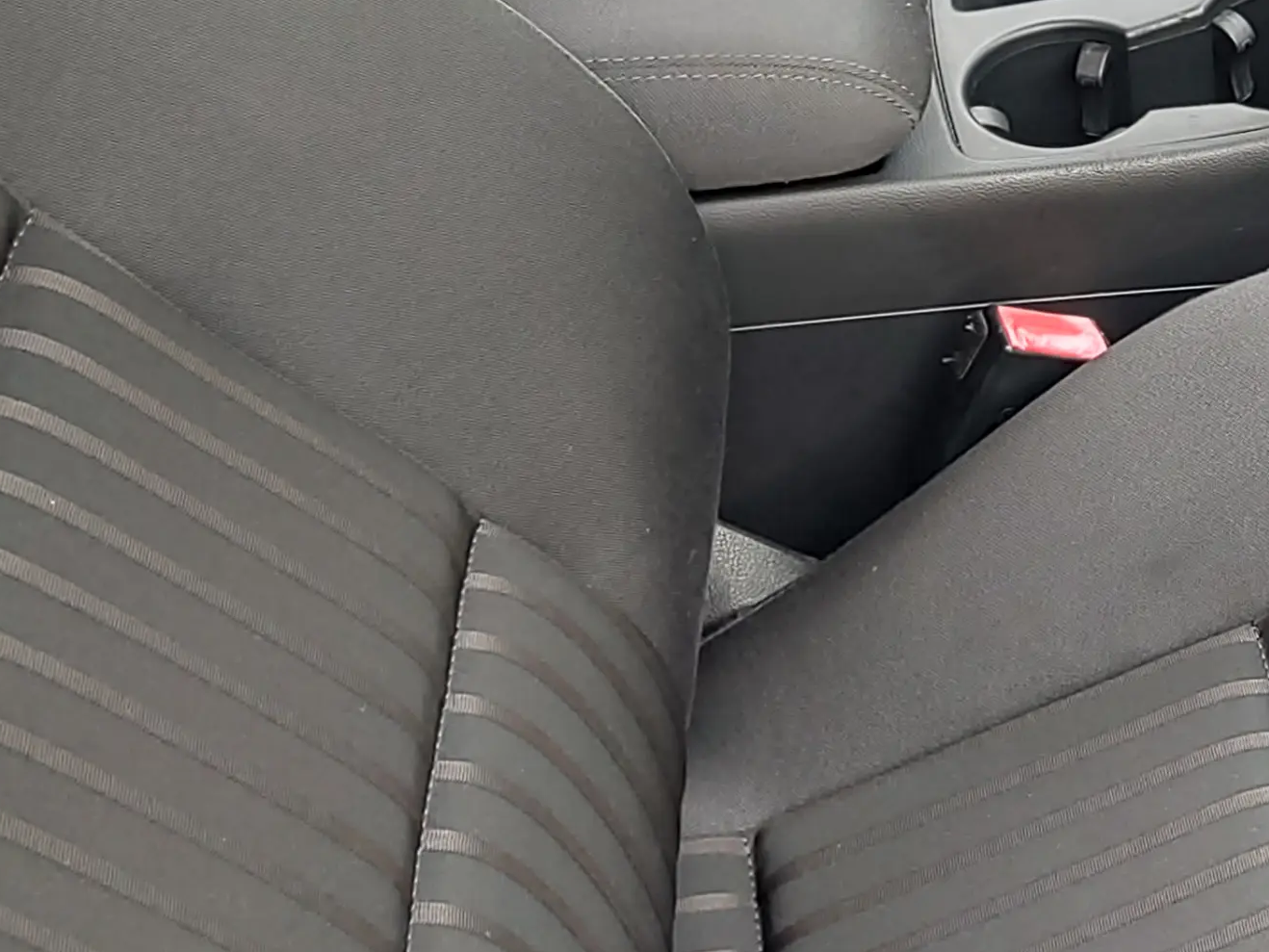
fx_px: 2457
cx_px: 1545
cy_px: -187
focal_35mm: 67
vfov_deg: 20.5
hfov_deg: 25.8
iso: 100
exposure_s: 1/211
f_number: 1.8
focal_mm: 5.56
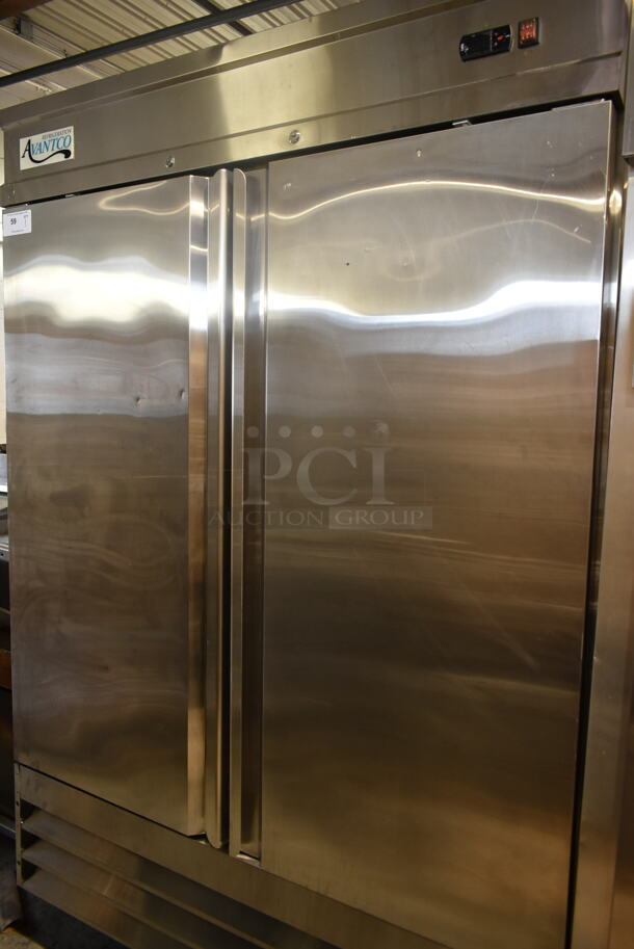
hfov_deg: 48.0
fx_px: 712
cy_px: 474
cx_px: 317
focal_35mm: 27
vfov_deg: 67.3
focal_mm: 18
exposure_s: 1/30
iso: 900
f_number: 3.5
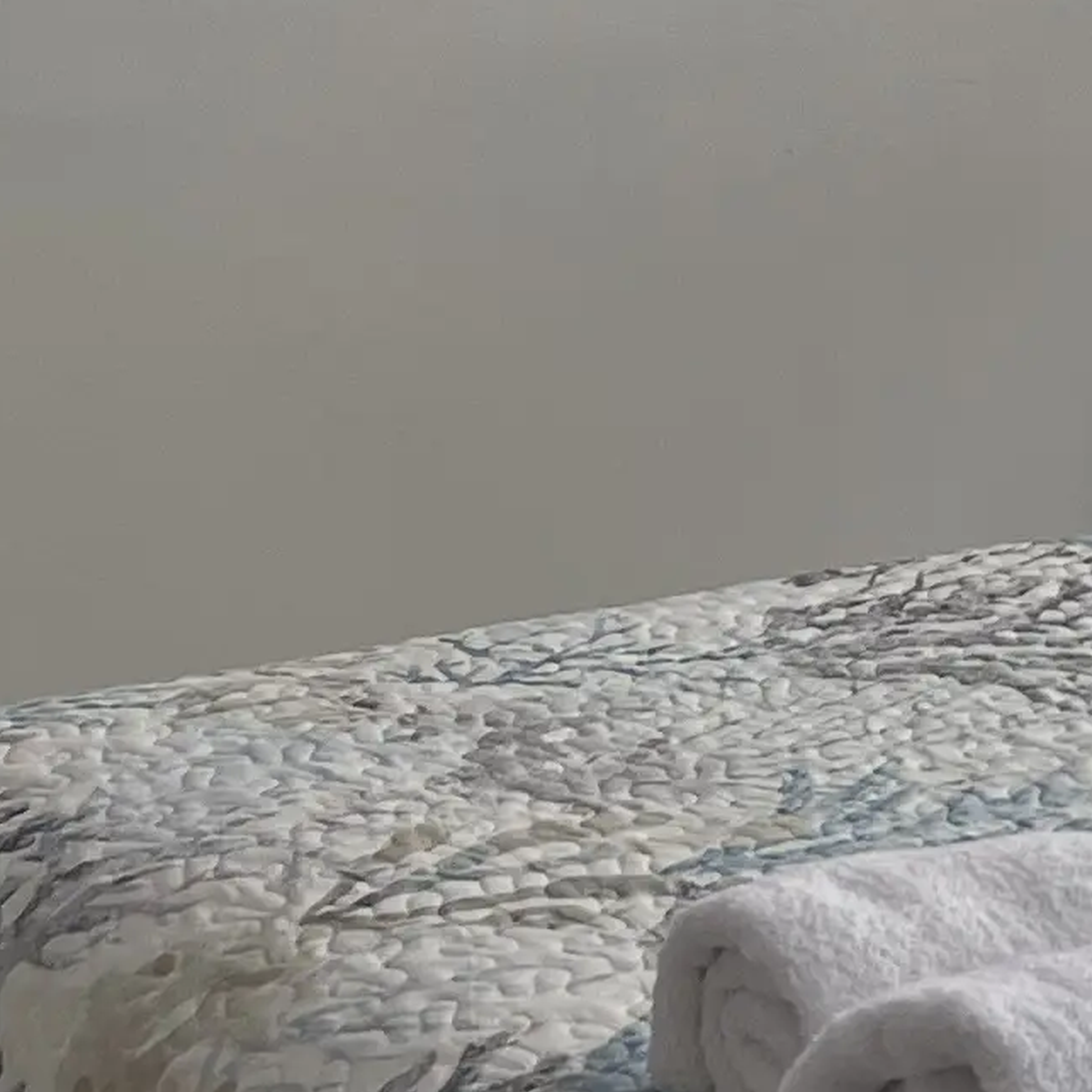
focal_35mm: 144
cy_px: -294
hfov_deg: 11.8
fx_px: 5139
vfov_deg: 11.8
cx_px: 1369
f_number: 1.5
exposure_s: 1/161
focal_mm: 5.7
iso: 50
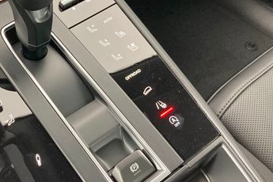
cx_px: 63
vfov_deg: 25.0
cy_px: 78
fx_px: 409
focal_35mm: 54
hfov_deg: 35.9
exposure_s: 1/31
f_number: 1.8
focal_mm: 3.99
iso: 250
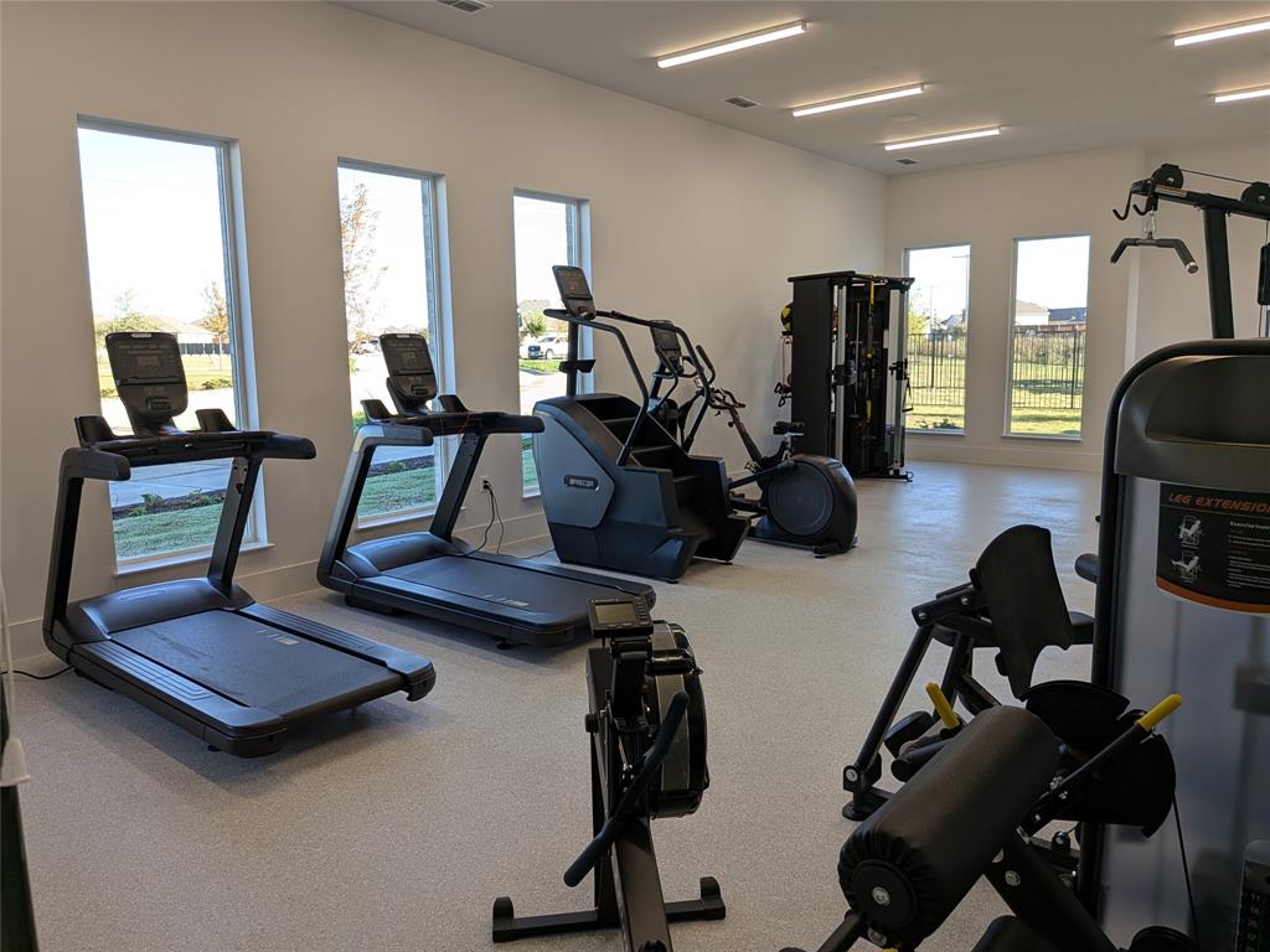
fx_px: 881
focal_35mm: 24
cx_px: 635
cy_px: 476
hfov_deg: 71.6
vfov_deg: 56.8
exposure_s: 1/196
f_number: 1.7
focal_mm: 4.53
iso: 37
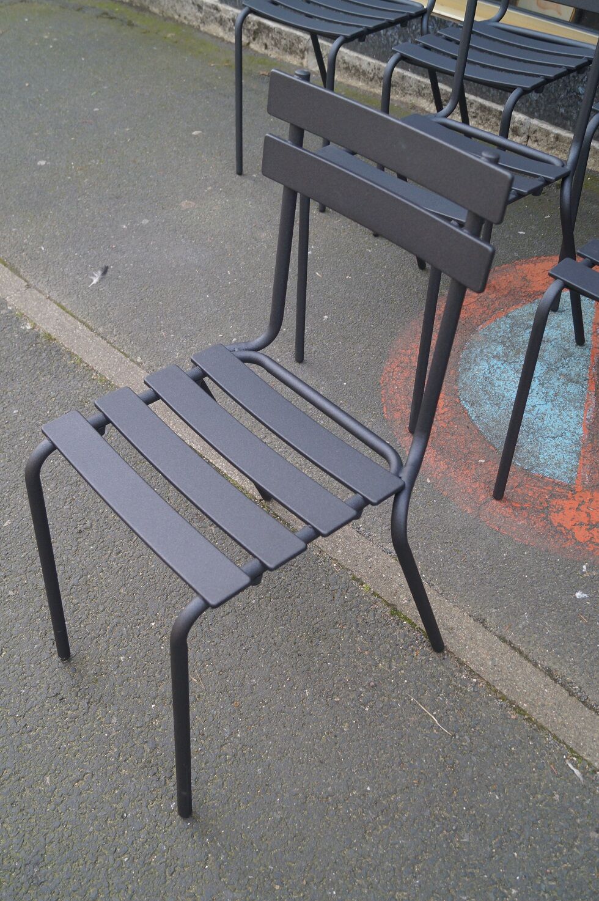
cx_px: 300
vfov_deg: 53.2
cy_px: 450
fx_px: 900
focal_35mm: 36
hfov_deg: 36.8
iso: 250
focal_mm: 24
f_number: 4
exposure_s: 1/60
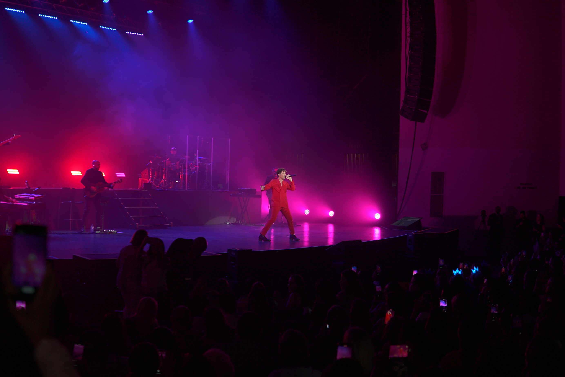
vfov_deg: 29.9
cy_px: 188
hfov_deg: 43.6
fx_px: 707
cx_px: 282
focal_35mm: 45
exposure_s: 1/200
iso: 200
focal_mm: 30
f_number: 2.5
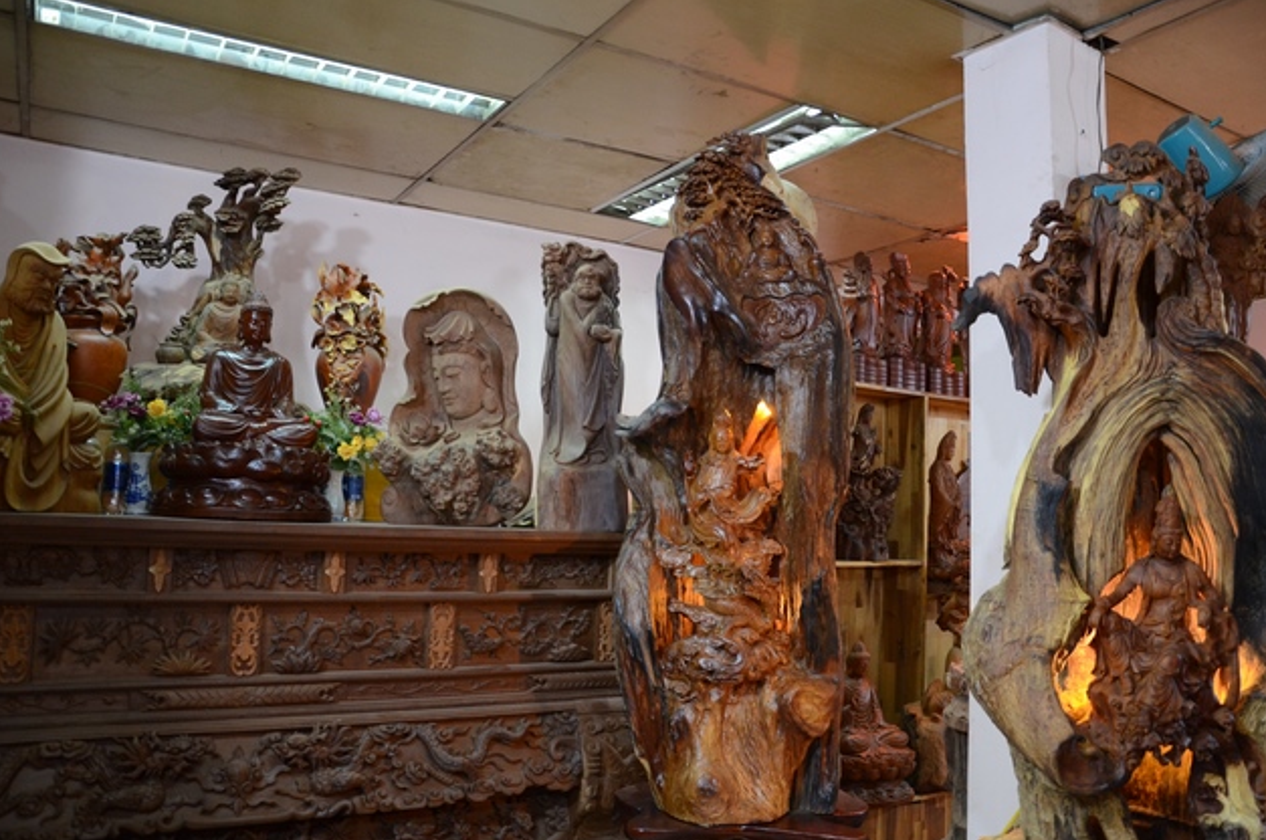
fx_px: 983
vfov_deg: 46.3
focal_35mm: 28
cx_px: 634
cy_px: 427
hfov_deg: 65.6
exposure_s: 1/50
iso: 1600
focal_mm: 18
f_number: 3.5
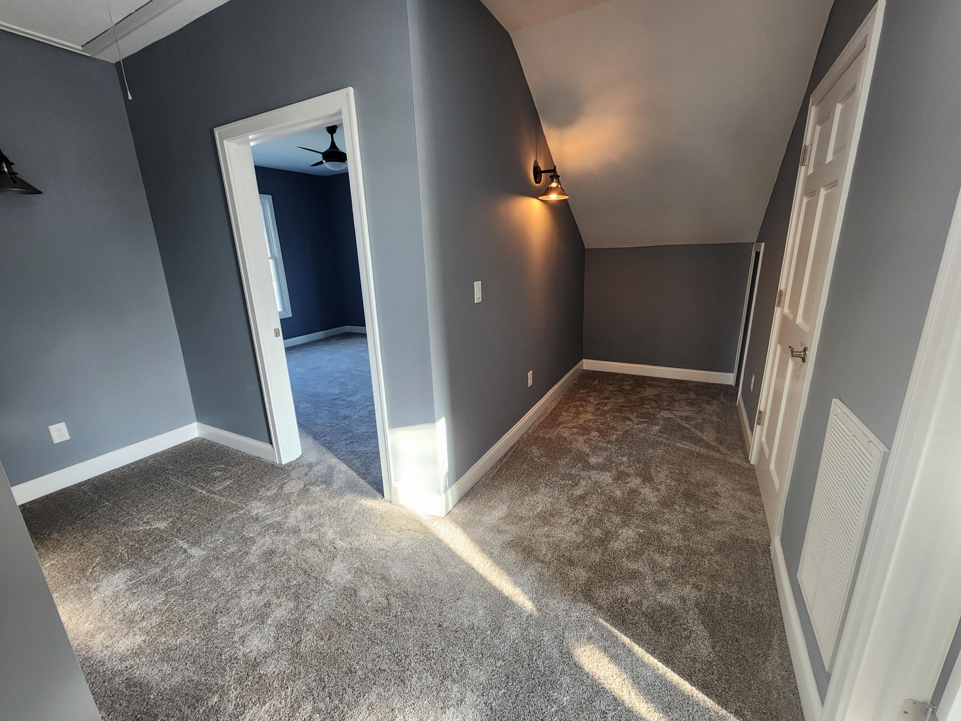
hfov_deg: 106.2
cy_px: 360
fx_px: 361
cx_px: 480
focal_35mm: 13
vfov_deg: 89.9
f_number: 2.2
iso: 250
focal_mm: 2.2
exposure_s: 1/60
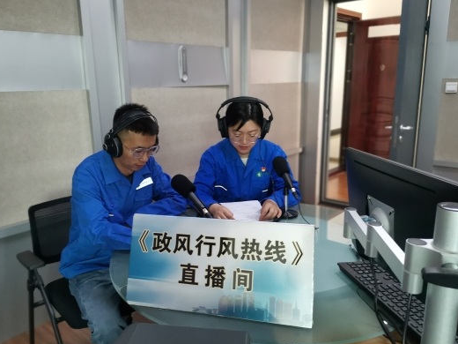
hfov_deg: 59.9
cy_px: 177
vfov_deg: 46.8
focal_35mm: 30
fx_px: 397
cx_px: 210
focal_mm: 4.75
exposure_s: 1/50
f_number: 2.4
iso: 400
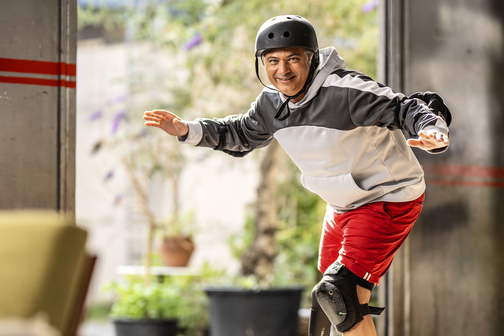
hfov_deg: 14.9
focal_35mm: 137
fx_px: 1918
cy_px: 200
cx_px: 344
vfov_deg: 10.0
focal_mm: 85
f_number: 1.2
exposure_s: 1/320
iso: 64
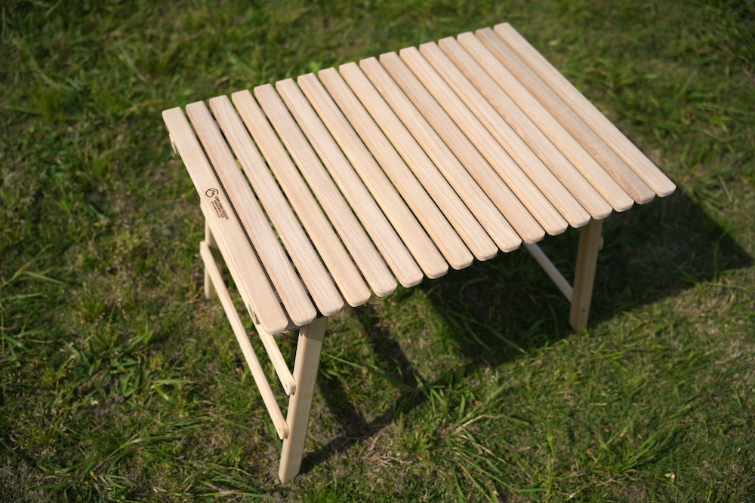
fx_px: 822
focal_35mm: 39
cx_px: 378
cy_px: 252
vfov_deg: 34.1
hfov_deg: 49.3
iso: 160
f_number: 2.8
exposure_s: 1/5000
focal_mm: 39.2
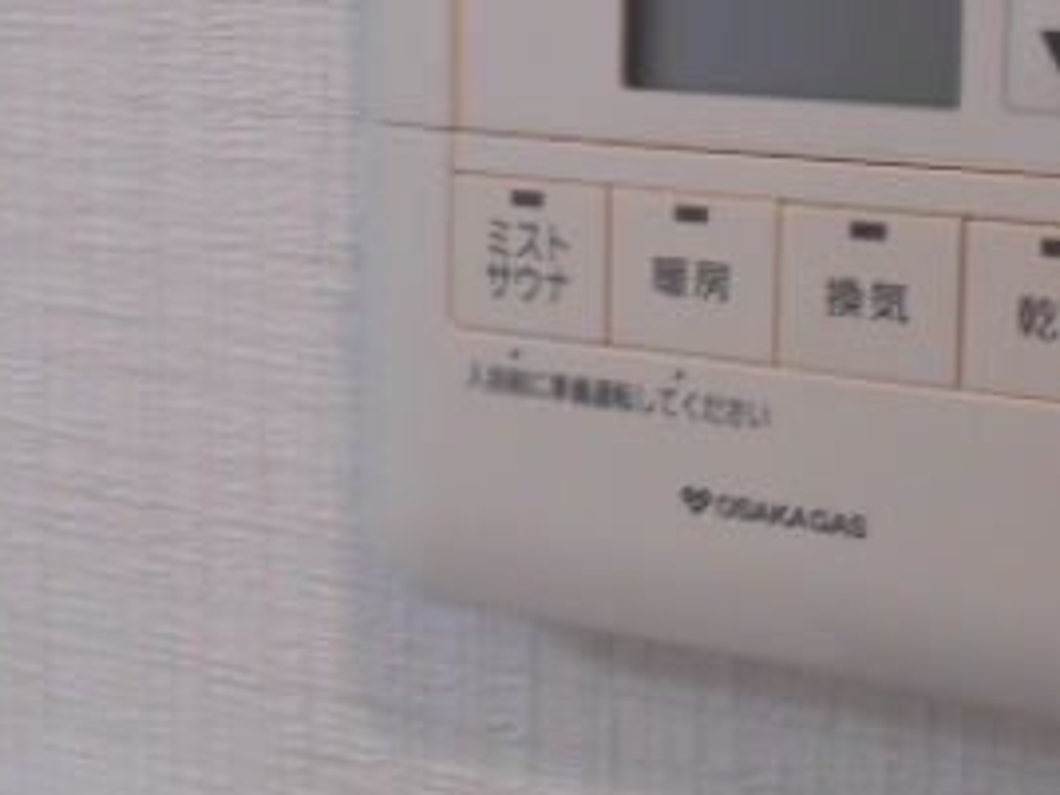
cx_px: 708
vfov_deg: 23.2
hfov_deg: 31.0
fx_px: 1899
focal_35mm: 62
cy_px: 127
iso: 160
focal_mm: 4.6
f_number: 3.2
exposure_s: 1/30
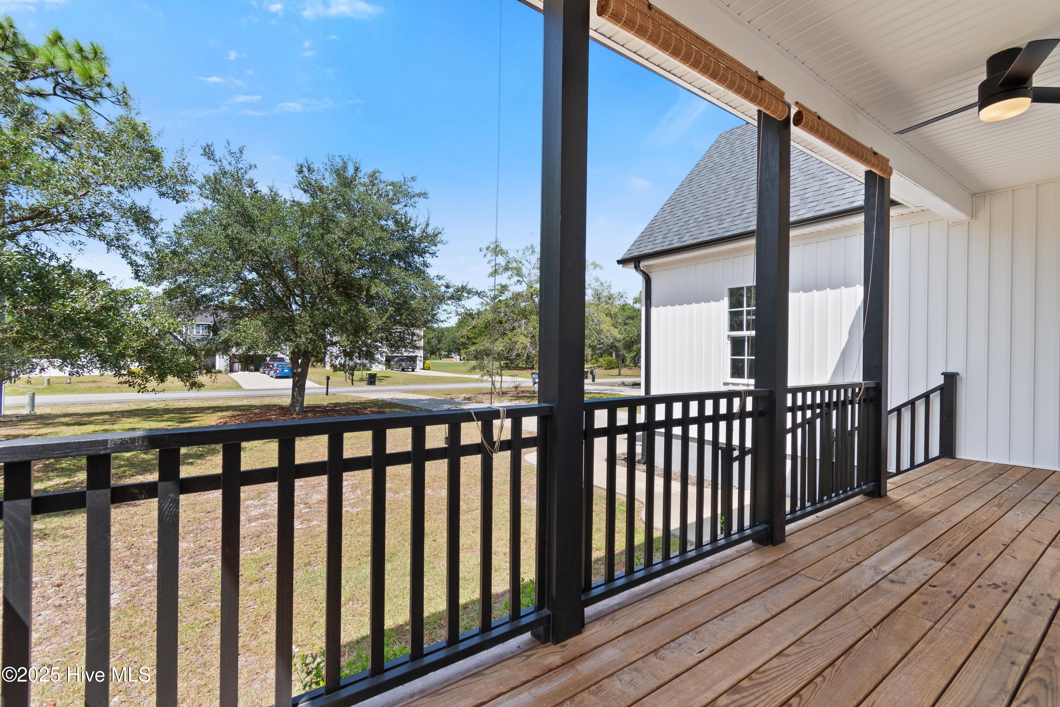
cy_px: 354
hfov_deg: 100.4
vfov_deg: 77.3
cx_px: 530
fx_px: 442
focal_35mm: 15
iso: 100
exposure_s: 1/125
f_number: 5.6
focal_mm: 10
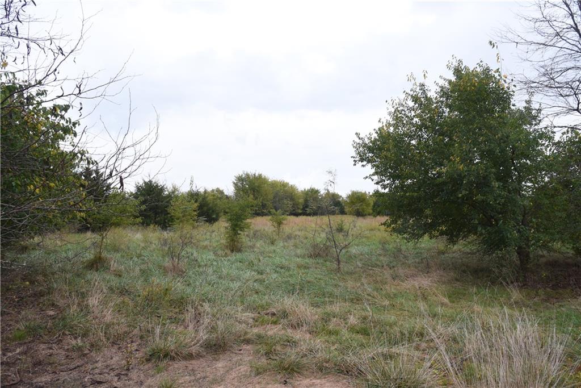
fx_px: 387
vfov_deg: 53.1
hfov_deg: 73.7
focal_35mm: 24
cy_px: 194
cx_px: 290
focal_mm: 24
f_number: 11
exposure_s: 1/80
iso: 640
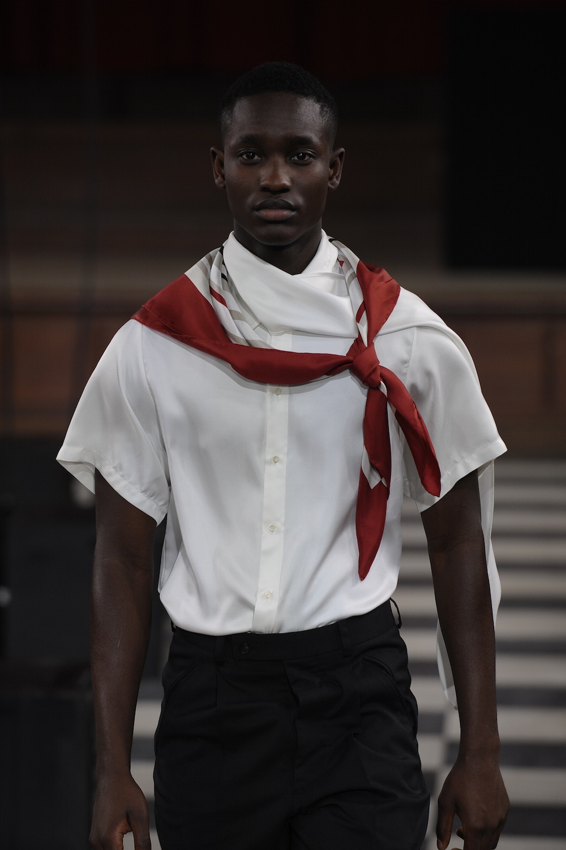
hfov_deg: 6.9
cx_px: 283
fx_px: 4723
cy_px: 425
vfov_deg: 10.3
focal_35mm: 200
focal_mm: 200
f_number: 4.5
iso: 1000
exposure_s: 1/500
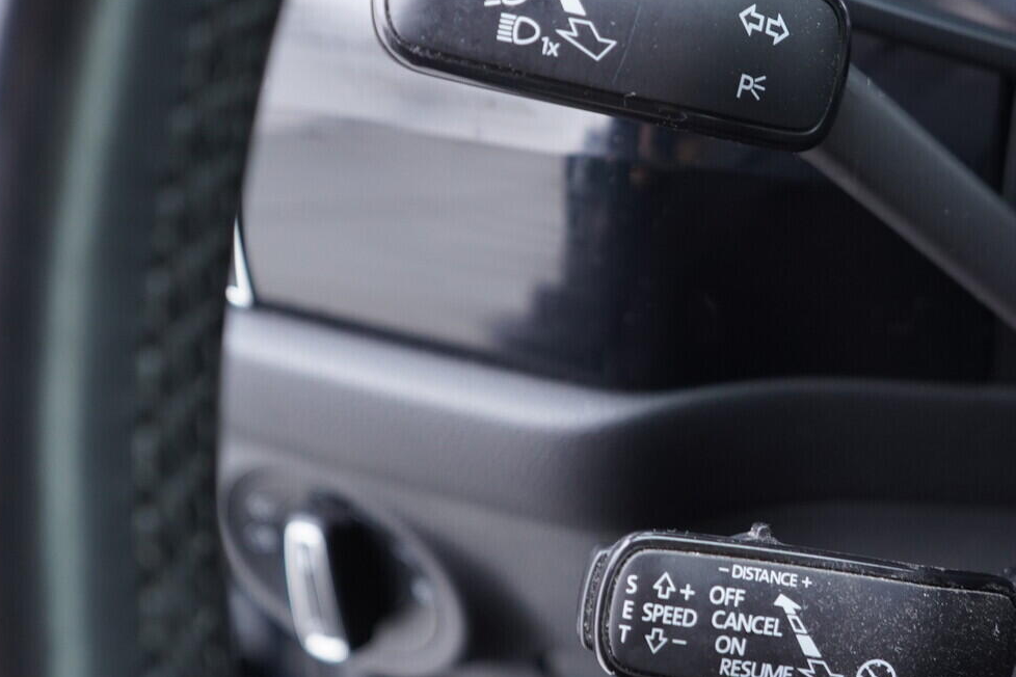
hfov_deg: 36.9
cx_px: 717
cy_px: 318
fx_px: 1496
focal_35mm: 53
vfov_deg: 25.5
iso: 500
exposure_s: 1/40
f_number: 2.8
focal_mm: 24
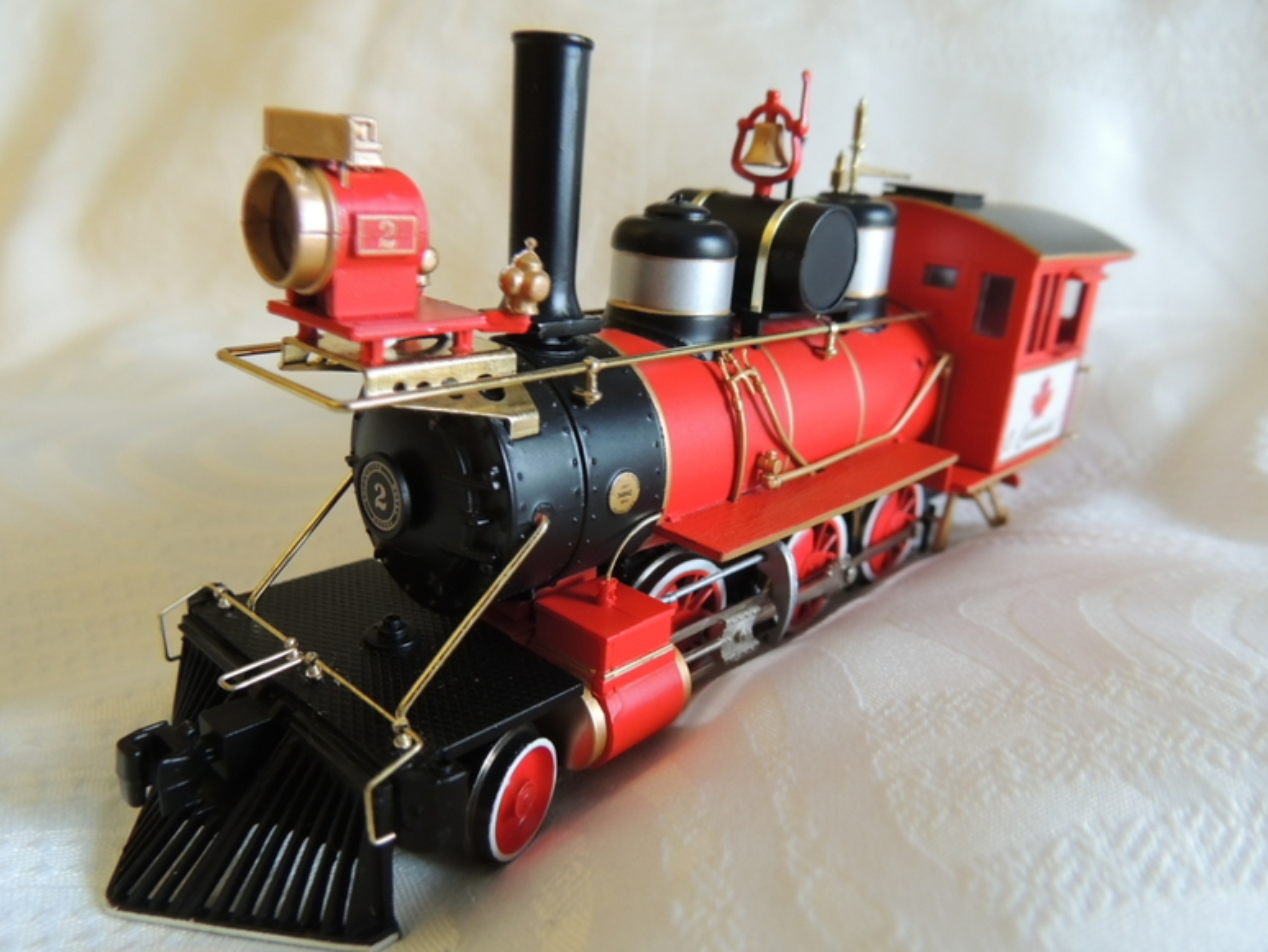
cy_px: 476
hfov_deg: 71.6
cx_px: 634
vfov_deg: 56.8
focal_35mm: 24
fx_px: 879
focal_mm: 4.3
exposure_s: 1/20
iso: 800
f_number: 3
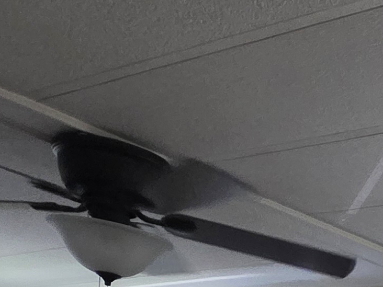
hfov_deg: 21.3
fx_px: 786
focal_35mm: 71
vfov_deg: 16.7
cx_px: 630
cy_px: 538
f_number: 1.9
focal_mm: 2.2
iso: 500
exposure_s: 1/100
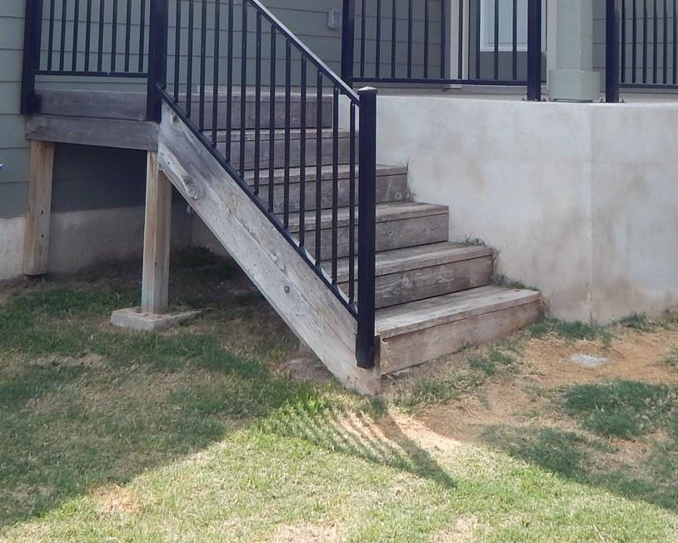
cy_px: -52
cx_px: 385
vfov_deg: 26.0
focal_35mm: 54
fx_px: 1084
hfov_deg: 34.7
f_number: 3
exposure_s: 1/800
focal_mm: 4
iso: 125
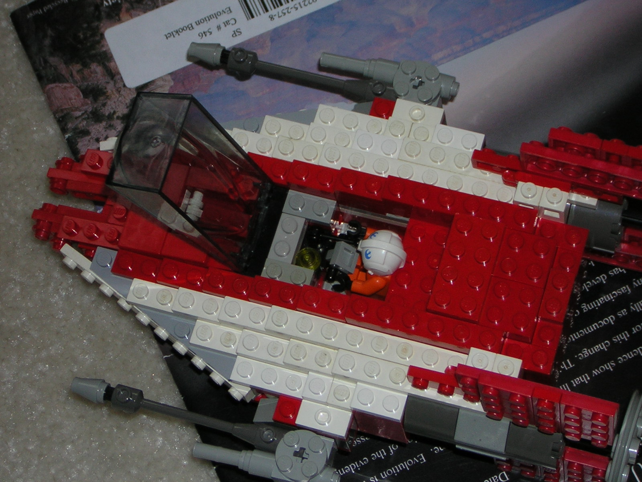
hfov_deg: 18.2
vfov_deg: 13.7
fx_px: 2003
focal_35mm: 108
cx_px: 321
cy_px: 241
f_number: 4.7
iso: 50
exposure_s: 1/60.1
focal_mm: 14.1
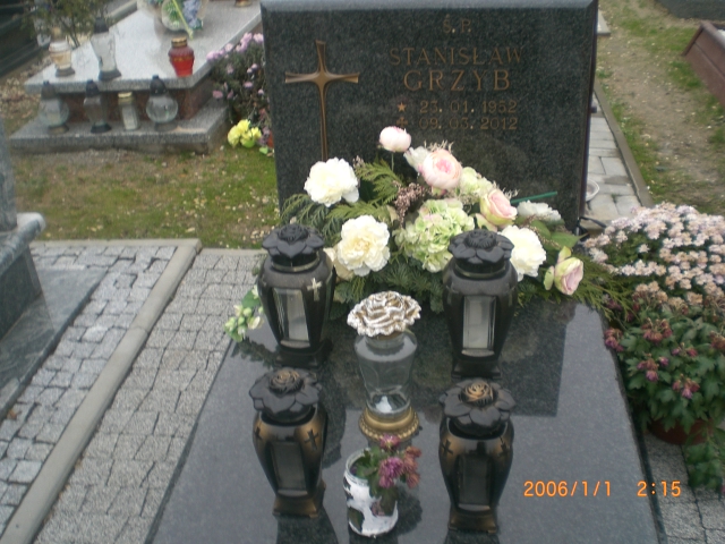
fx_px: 796
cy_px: 272
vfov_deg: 37.7
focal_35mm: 38
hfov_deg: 49.0
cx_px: 362
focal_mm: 6.3
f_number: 3.1
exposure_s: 1/60
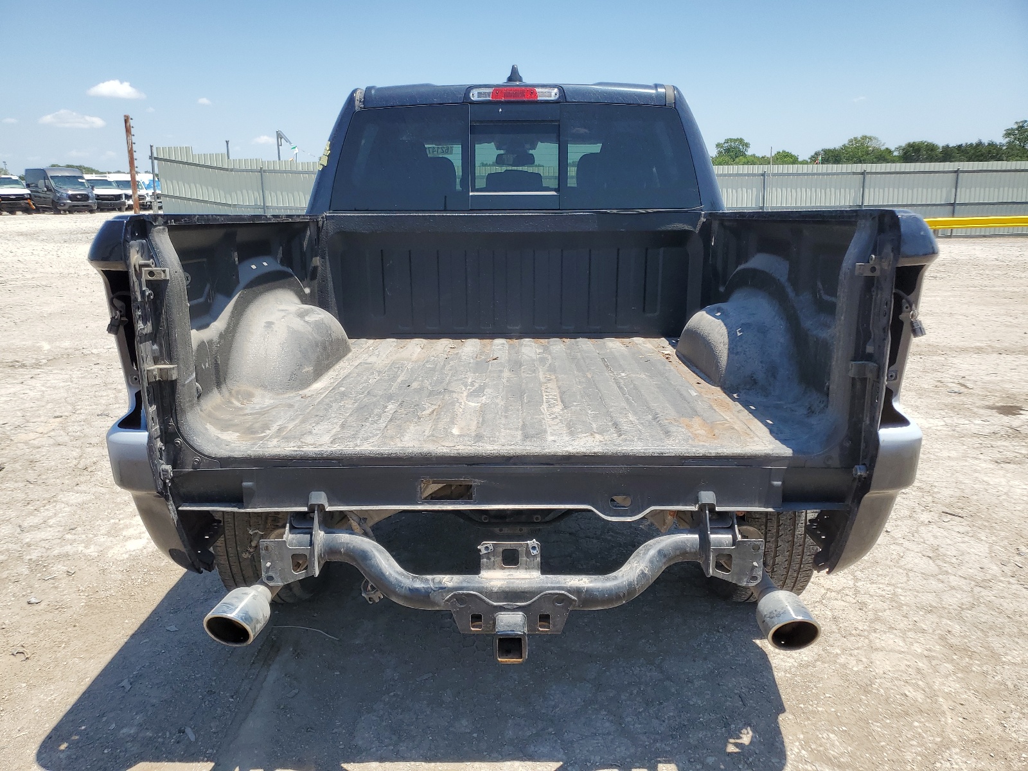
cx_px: 514
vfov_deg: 53.1
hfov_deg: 67.3
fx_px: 772
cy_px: 386
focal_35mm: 26
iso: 50
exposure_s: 1/2500
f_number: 1.5
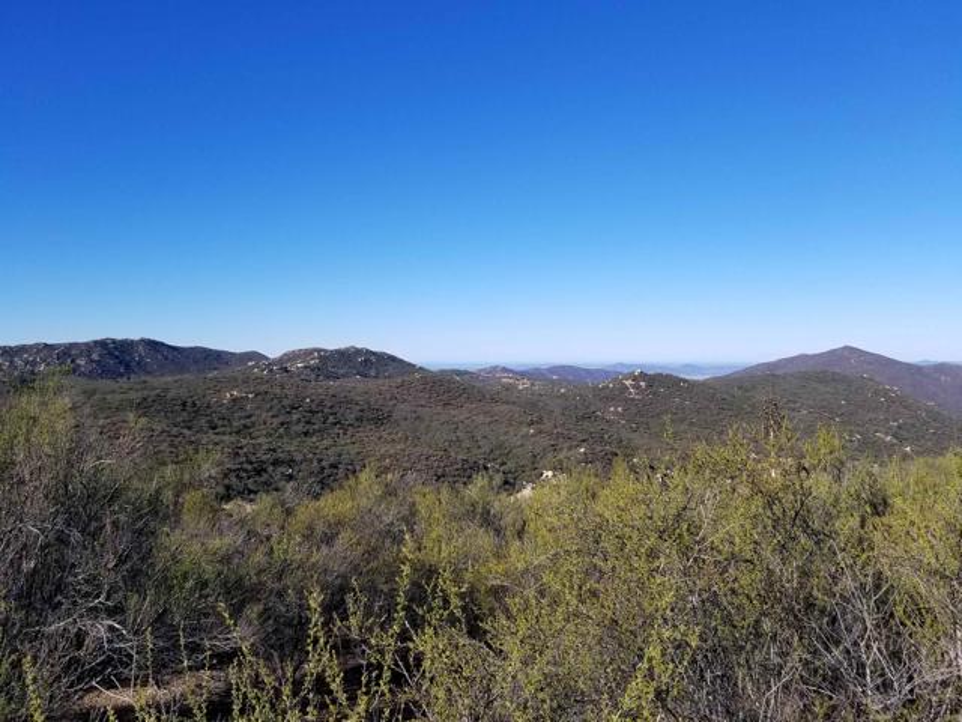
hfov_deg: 67.3
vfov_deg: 53.1
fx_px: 723
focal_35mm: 26
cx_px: 481
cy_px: 361
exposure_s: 1/2640
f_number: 1.7
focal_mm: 4.25
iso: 50
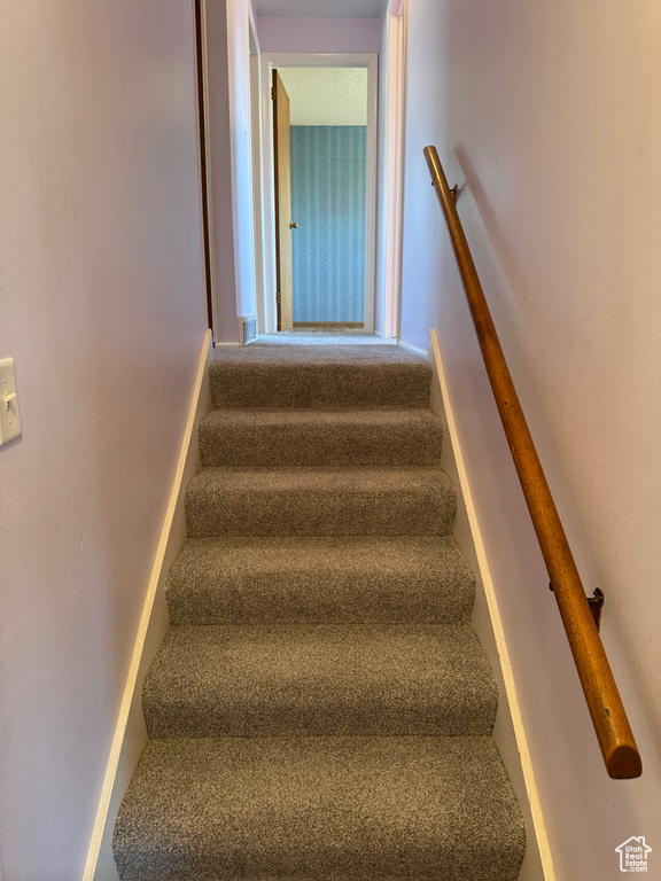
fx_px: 611
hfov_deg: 56.8
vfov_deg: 71.6
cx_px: 330
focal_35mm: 24
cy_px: 440
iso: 160
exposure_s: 1/60
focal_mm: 6.76
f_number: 1.78
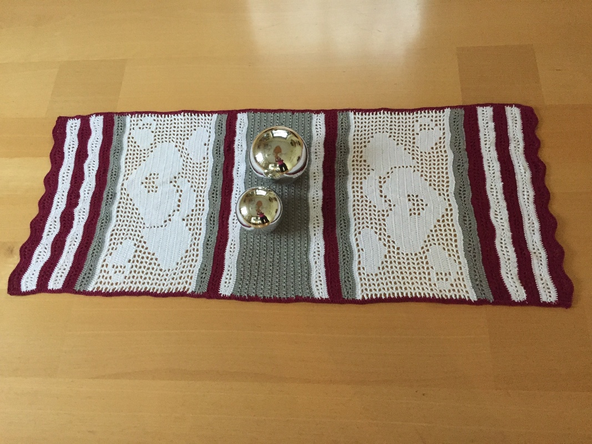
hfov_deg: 61.7
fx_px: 496
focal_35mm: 29
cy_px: 222
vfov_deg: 48.2
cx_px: 296
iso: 320
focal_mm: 4.15
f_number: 2.2
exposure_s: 1/17
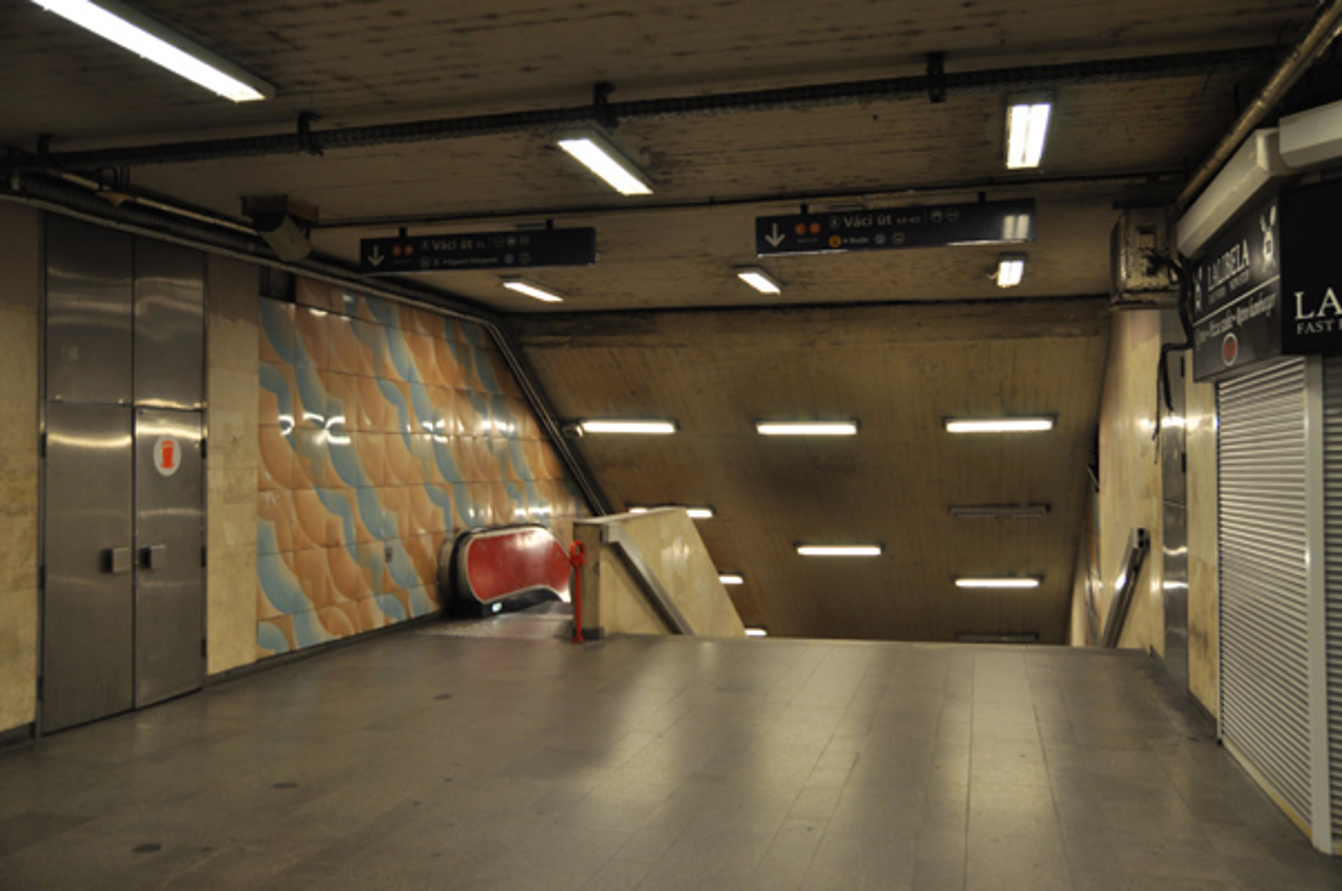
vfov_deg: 39.9
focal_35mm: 33
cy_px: 446
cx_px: 671
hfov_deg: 57.3
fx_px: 1229
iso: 400
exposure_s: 1/80
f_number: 4.5
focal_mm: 22
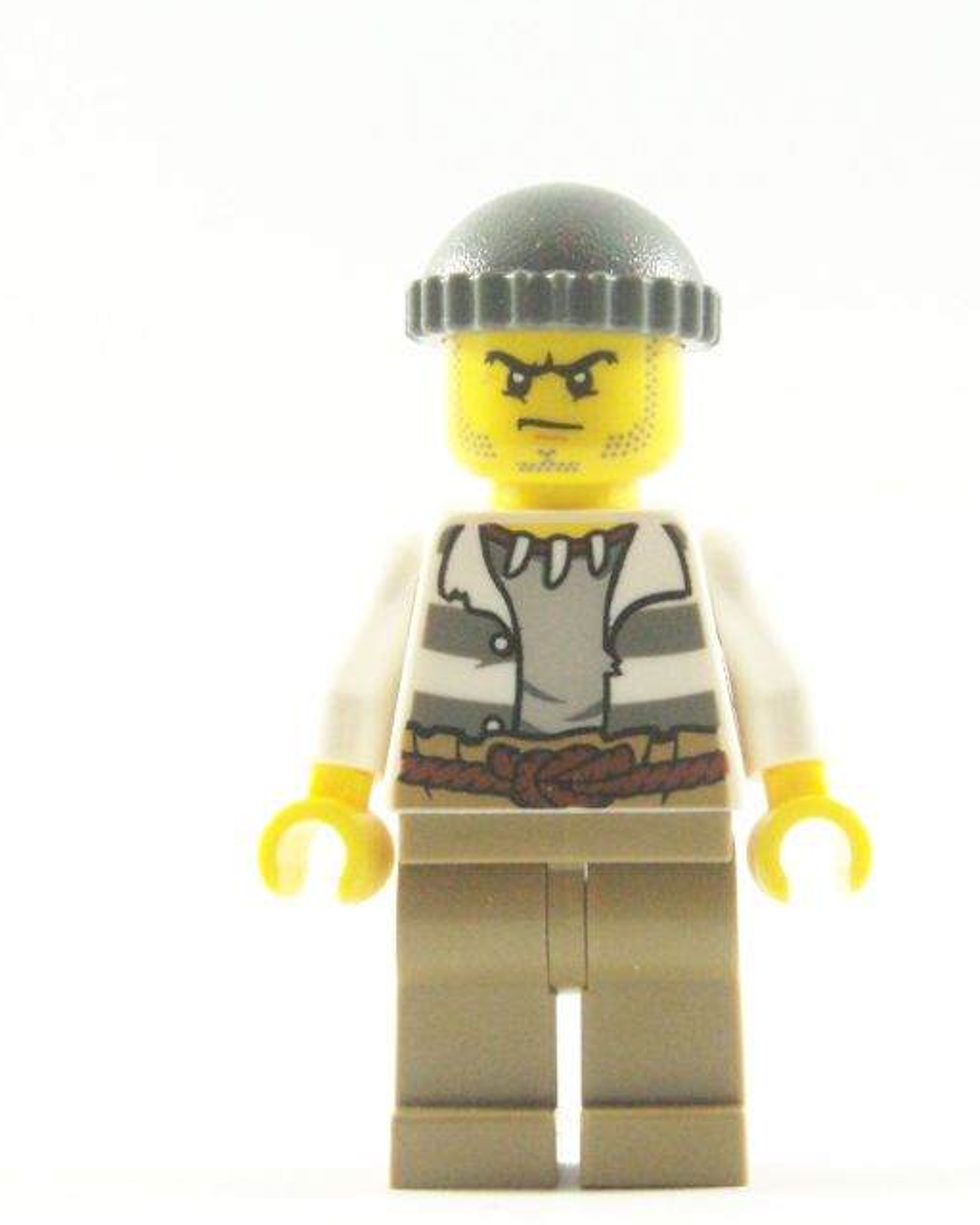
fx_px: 5946
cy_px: 693
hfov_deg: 9.4
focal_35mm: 164
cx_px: 570
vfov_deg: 11.8
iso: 400
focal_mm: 17.5
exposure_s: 1/60
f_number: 4
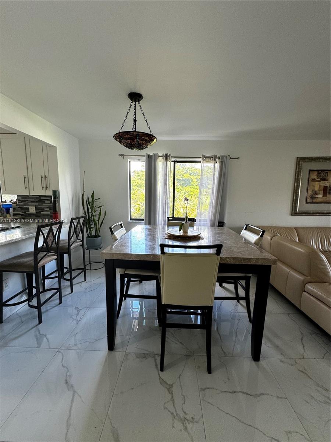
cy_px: 221
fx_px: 178
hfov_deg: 85.7
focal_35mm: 14
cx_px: 166
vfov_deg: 102.1
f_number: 2.2
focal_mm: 2.22
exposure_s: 1/99
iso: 160
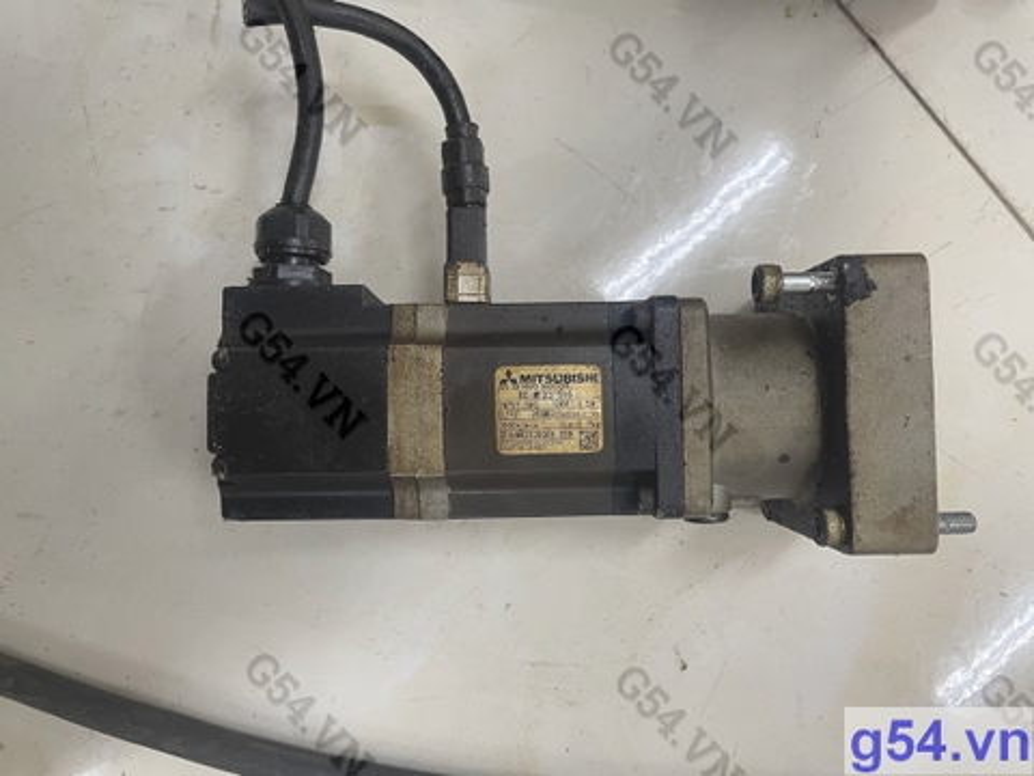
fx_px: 777
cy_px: 388
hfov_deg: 67.3
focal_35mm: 26
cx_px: 517
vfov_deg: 53.1
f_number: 1.6
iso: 160
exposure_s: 1/50
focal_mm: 4.2
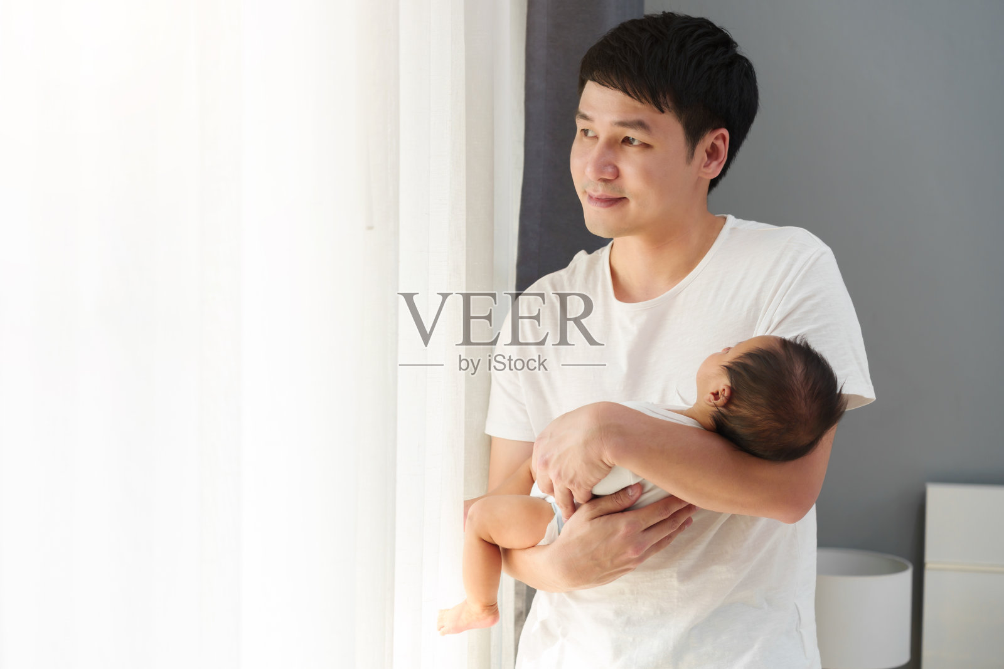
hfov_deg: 36.2
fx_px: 1534
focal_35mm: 55
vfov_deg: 24.6
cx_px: 502
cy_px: 334
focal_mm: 55
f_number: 4.5
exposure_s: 1/100
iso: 400
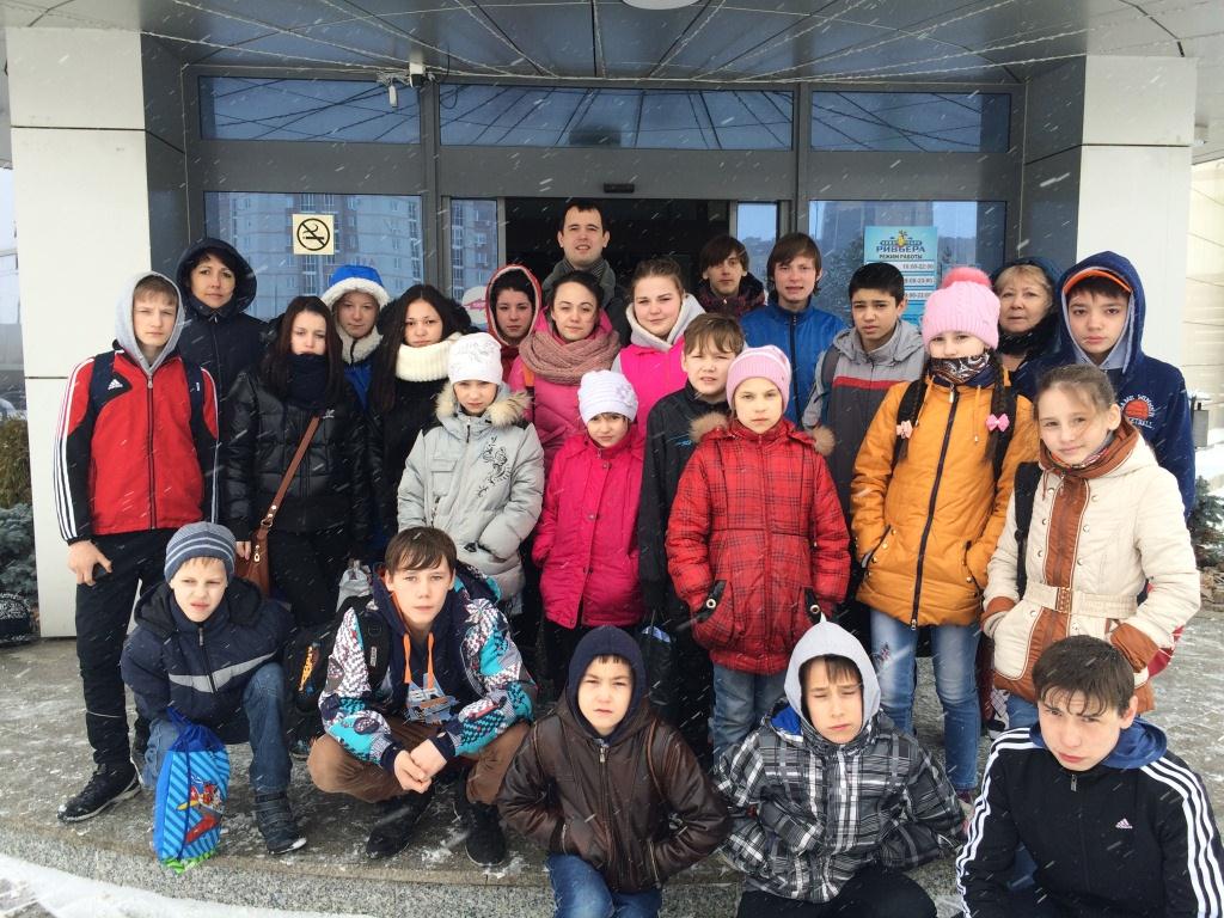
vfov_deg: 48.2
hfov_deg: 61.7
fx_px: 1025
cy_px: 459
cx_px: 612
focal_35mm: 29
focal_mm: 4.15
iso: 32
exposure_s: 1/345
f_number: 2.2
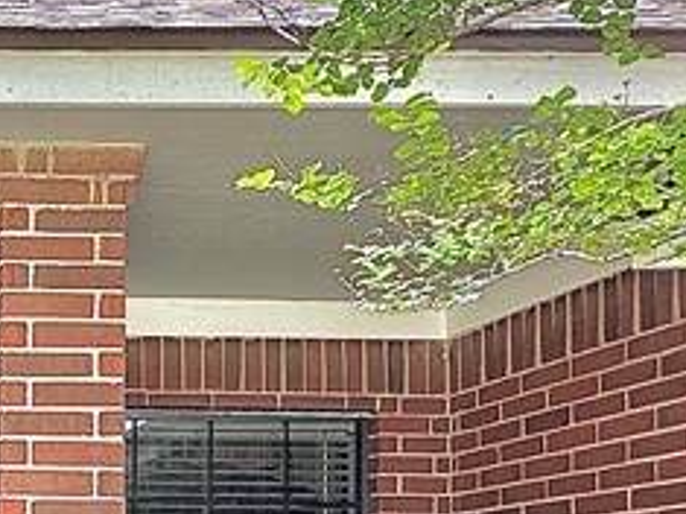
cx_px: -292
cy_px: 574
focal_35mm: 61
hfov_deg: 25.4
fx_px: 1208
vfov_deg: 22.6
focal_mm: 2.22
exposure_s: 1/99
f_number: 2.2
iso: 64
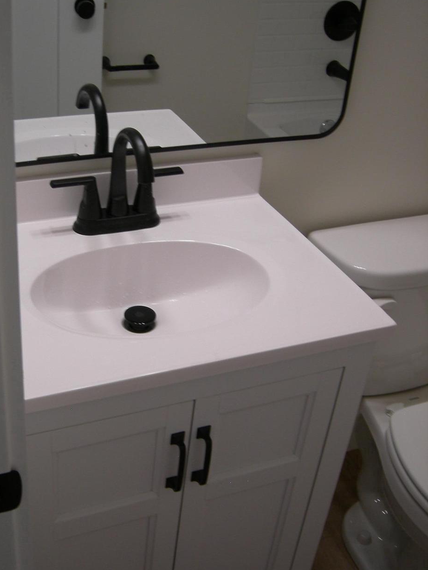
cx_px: 162
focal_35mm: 45
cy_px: 292
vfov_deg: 42.1
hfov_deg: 32.0
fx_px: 742
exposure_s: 1/31.4
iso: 64
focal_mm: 7.5
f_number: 2.7
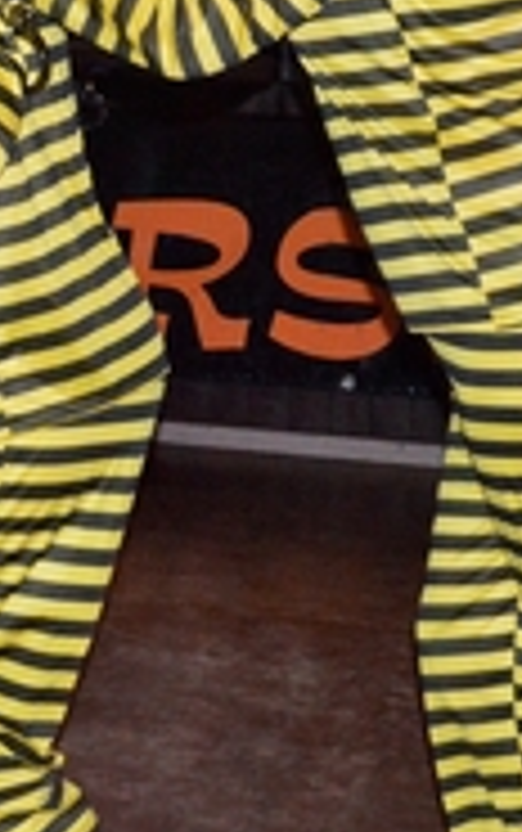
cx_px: -86
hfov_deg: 10.5
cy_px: 214
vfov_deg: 16.8
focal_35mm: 124
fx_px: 2808
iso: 6400
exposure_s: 1/60
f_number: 8
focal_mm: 25
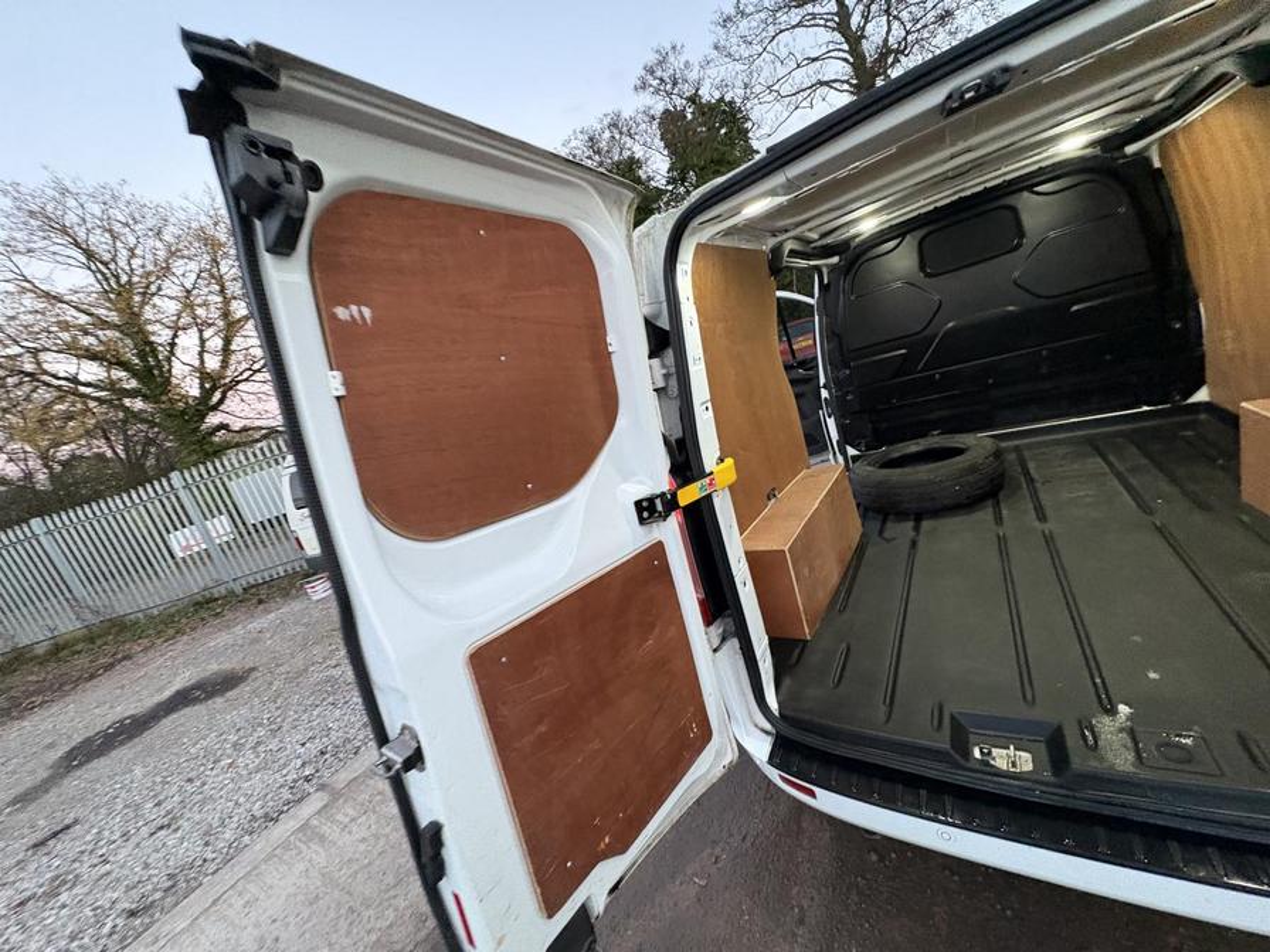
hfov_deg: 102.1
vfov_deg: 85.7
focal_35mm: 14
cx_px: 635
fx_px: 514
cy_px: 476
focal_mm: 2.22
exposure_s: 1/60
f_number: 2.2
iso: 640
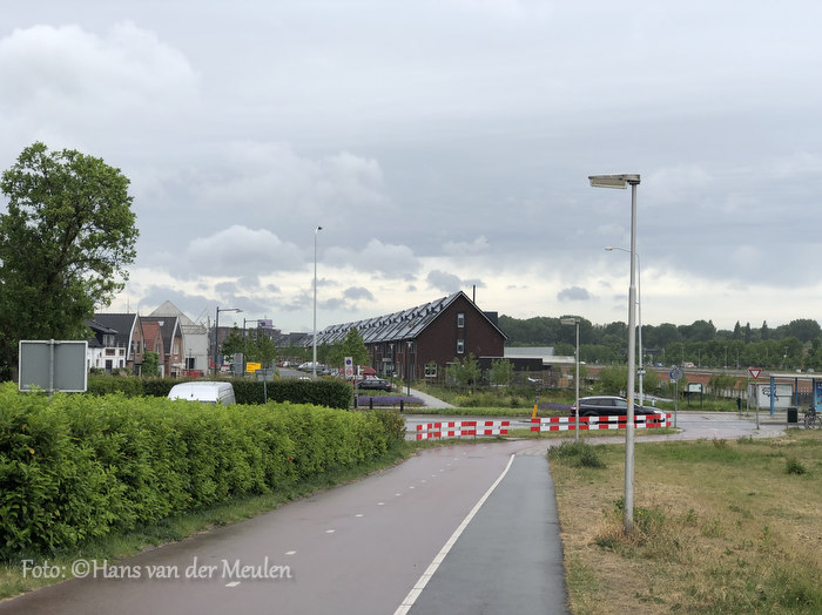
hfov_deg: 33.8
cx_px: 411
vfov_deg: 25.6
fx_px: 1353
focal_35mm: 57
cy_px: 308
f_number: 2.8
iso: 20
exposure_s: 1/674
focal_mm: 6.6
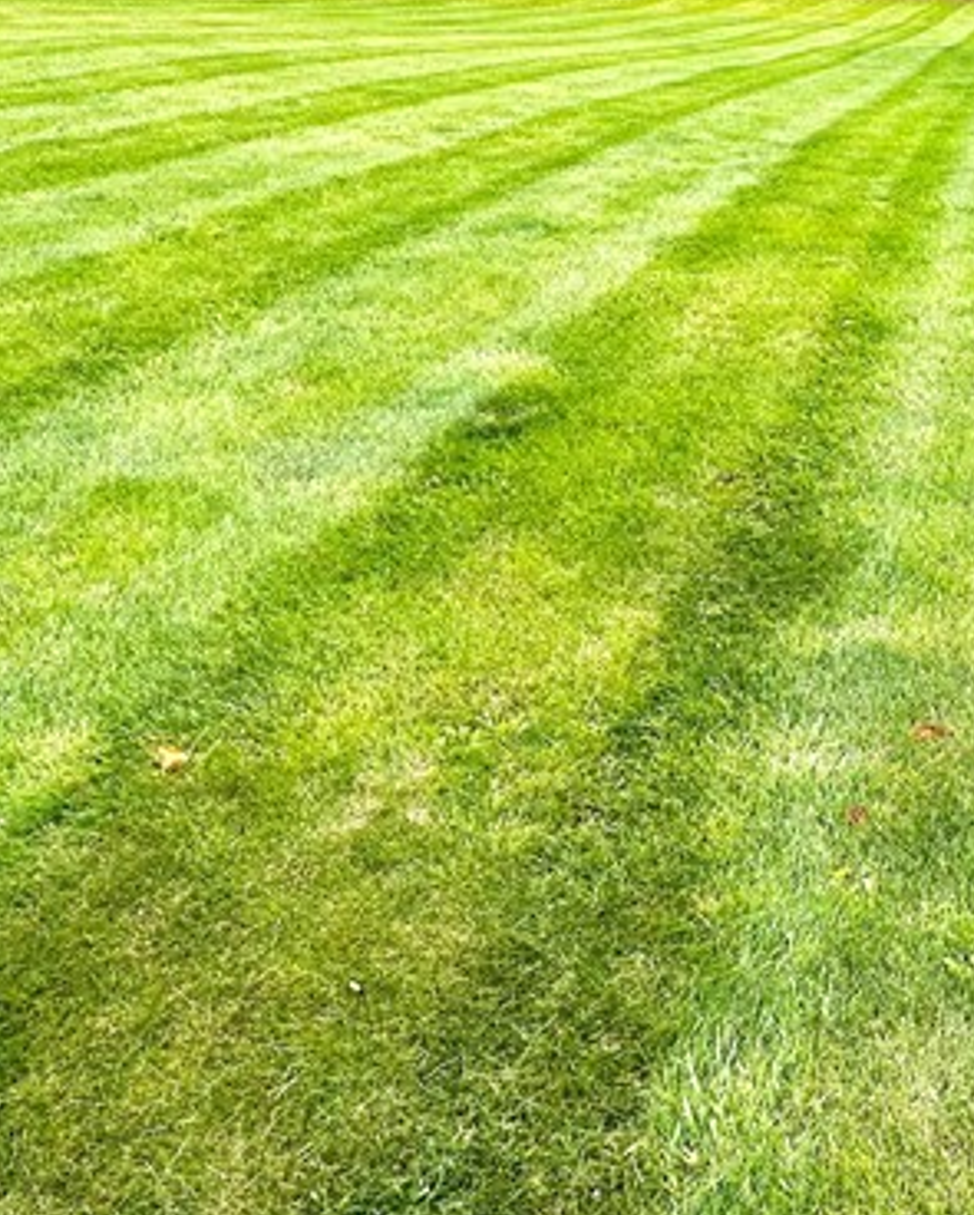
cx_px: 816
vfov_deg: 47.9
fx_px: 1368
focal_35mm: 38
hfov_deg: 37.4
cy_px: 561
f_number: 2.2
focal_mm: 2.22
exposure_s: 1/218
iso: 40
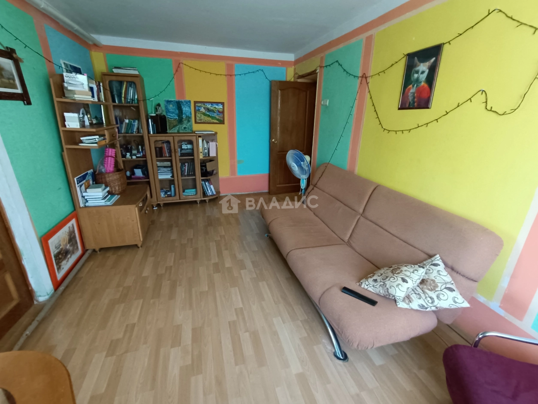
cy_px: 202
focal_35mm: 16
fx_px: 249
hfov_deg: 94.5
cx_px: 269
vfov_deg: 78.1
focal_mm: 1.66
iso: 618
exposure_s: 1/50
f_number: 2.2
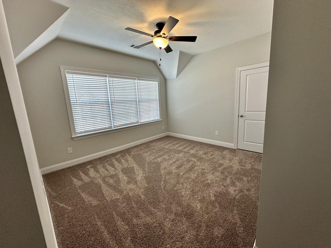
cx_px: 166
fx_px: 134
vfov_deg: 85.7
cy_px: 124
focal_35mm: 14
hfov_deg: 102.1
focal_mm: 2.22
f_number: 2.2
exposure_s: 1/120
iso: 160
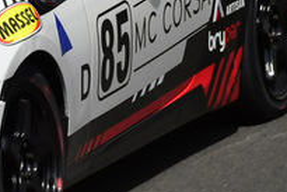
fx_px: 15843
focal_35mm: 1986
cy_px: 36
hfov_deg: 1.0
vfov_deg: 0.7
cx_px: -172
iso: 320
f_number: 13
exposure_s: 1/640
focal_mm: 340
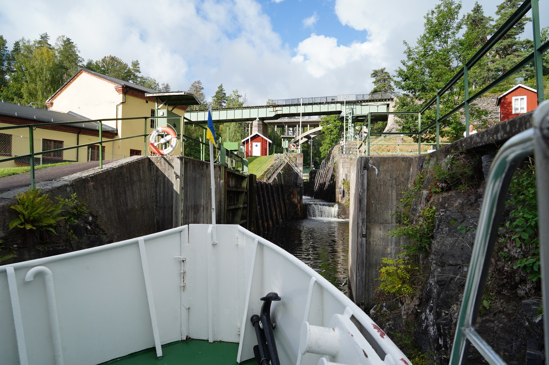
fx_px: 366
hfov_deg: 73.8
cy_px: 182
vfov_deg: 53.0
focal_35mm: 24
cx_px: 274
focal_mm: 24
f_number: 8
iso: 1600
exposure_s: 1/2500
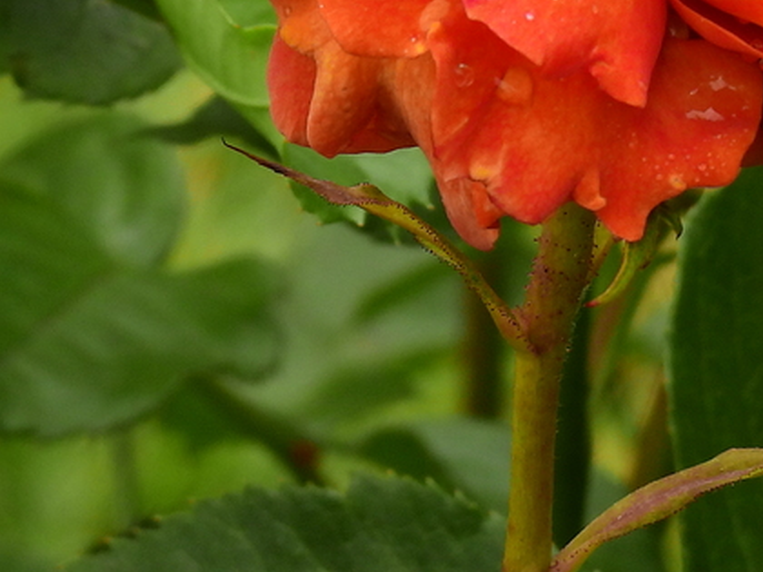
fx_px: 23519
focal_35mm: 1067
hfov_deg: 1.9
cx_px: 465
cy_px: -91
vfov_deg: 1.4
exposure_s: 1/320
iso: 100
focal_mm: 62.5
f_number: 5
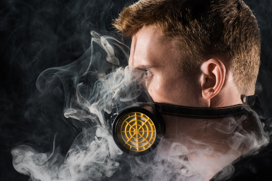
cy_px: 90
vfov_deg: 13.0
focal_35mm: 105
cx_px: 136
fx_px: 793
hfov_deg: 19.5
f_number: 10
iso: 100
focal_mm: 105
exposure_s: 1/200
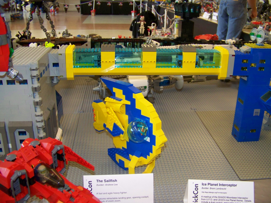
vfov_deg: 39.7
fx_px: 282
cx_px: 136
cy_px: 102
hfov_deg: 51.4
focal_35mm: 36
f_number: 2.8
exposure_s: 1/30
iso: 200
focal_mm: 5.85
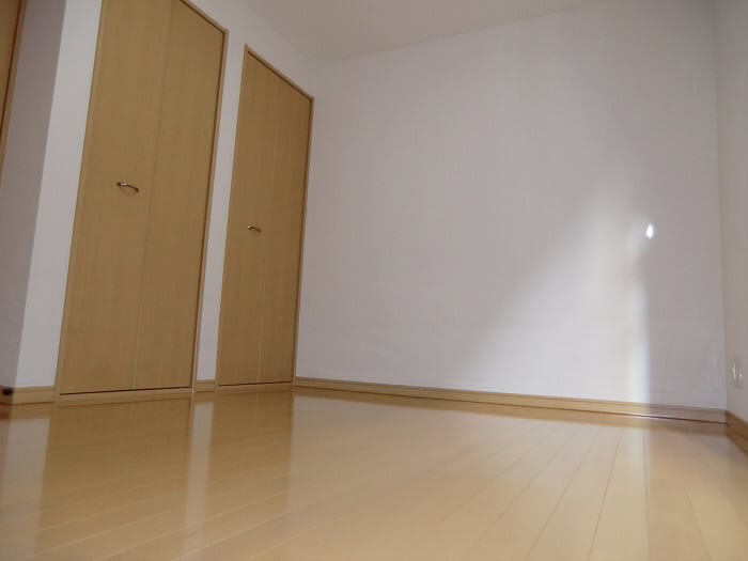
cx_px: 374
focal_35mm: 24
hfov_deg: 71.6
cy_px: 280
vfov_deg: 56.8
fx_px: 519
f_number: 3.2
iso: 320
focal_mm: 4.3
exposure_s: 1/60
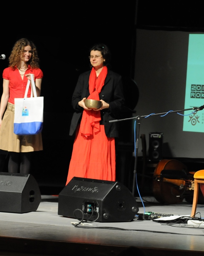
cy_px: 128
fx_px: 1284
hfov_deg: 9.1
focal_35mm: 170
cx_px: 171
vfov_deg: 11.4
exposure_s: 1/125
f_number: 4
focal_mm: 80
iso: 1600
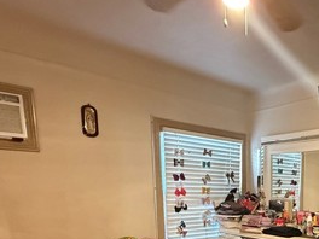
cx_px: 300
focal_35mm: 34
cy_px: 235
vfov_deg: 37.6
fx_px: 313
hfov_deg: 47.3
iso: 800
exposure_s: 1/60
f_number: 2.2
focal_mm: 2.22
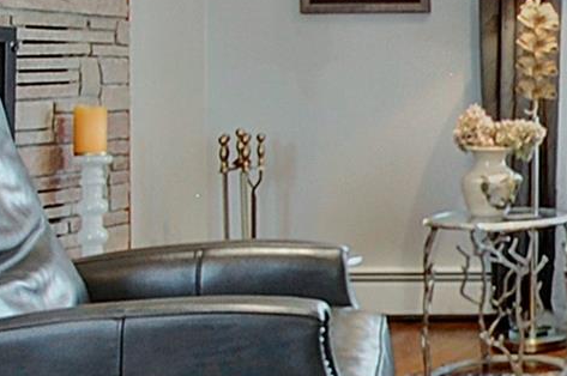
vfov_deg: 20.8
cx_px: 778
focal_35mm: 65
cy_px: 147
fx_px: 1022
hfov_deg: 25.6
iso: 200
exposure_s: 1/13
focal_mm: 10
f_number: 14
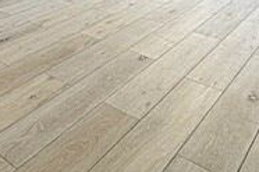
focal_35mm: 50
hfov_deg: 36.6
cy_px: -112
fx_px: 360
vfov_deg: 21.0
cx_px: 17
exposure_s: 1/99
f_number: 2.2
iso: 80
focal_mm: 2.22
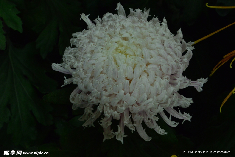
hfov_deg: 15.2
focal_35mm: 135
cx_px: 118
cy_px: 78
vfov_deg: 10.1
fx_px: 881
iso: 1400
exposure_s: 1/250
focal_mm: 90
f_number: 20
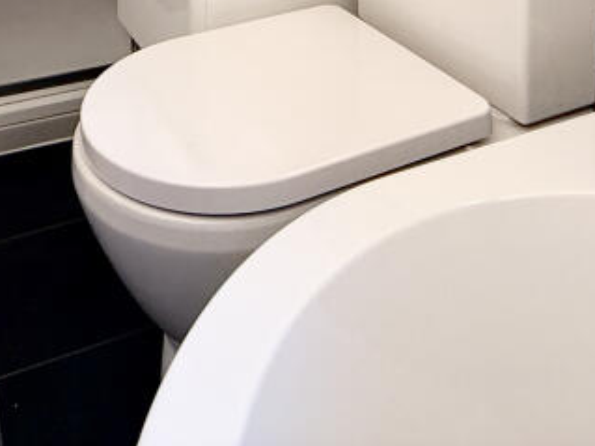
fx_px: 773
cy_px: -269
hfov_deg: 41.8
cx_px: 231
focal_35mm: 45
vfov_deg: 23.6
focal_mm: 2.22
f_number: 2.2
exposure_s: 1/99
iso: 250
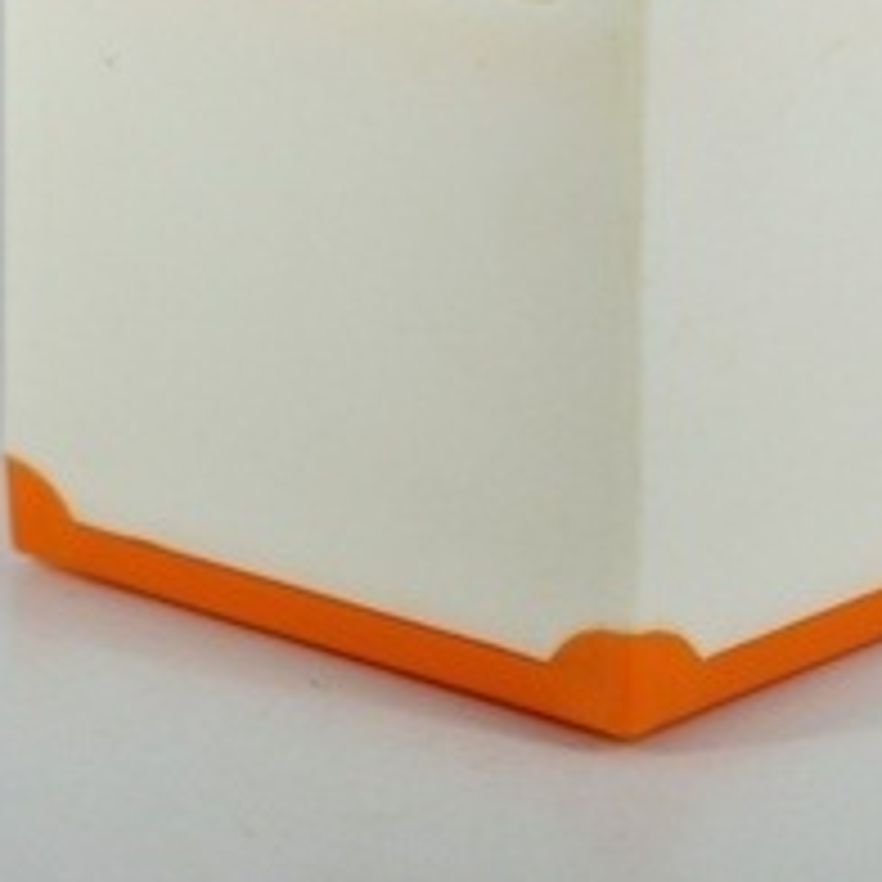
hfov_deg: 10.7
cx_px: 752
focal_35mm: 162
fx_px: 4670
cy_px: 176
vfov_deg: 10.8
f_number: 3.5
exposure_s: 1/200
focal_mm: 50
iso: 100
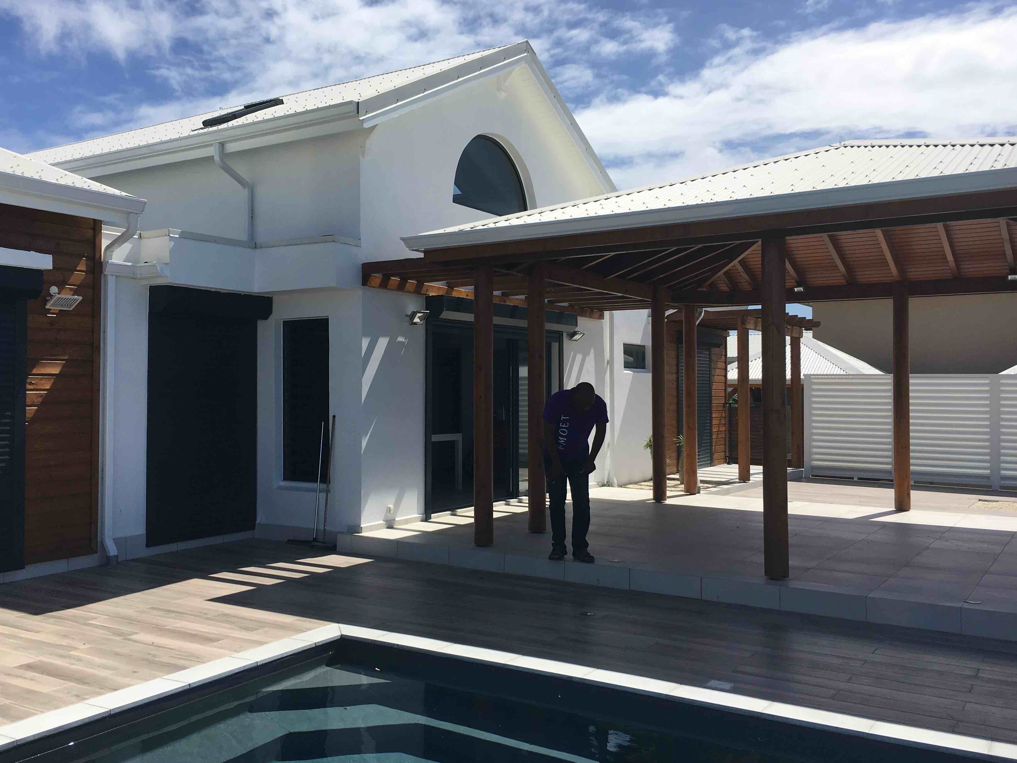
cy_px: 368
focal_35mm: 32
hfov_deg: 56.8
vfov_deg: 44.2
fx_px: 940
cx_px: 472
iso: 25
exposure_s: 1/2959
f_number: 2.2
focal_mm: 4.15
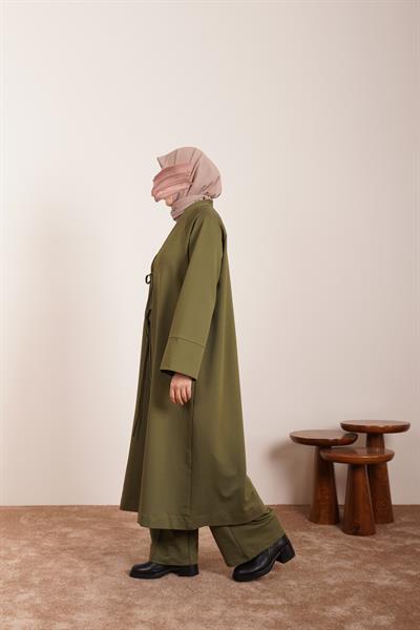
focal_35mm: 37
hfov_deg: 35.9
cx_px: 210
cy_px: 315
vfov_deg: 51.8
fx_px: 649
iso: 125
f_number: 5
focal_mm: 37.1
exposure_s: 1/500
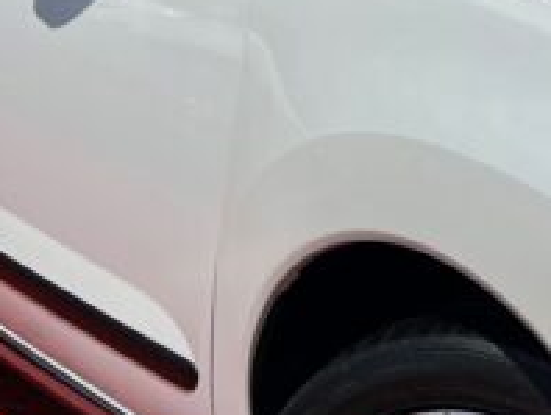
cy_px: 217
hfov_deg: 17.6
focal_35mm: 105
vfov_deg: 14.1
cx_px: 707
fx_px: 1673
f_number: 1.5
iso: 50
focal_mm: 5.7
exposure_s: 1/12658
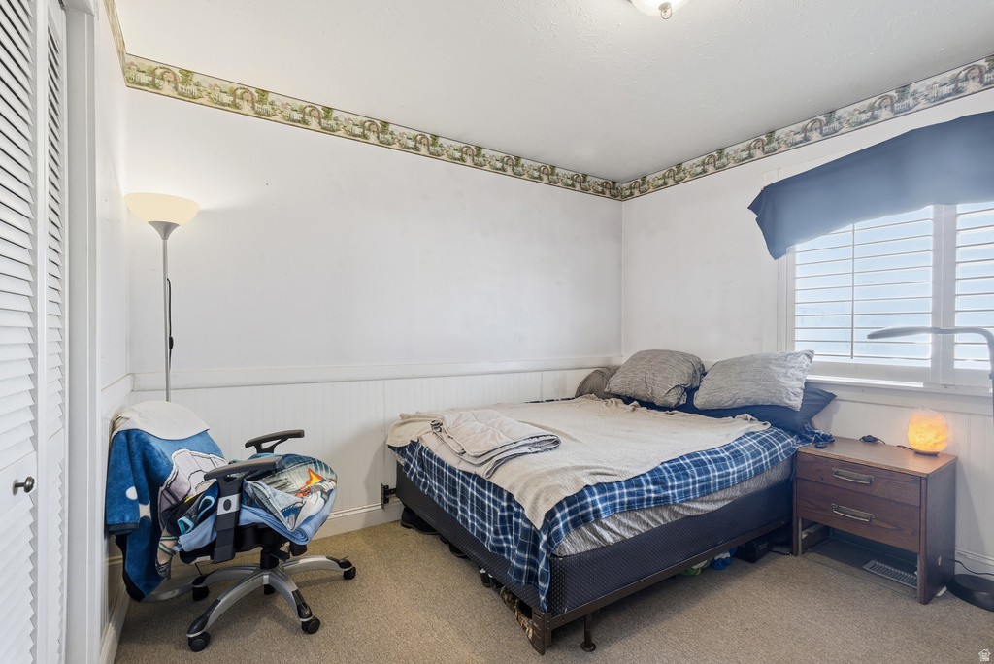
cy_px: 332
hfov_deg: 96.7
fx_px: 442
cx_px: 497
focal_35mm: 16
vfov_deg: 73.8
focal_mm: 16
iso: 100
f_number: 10
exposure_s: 1/8
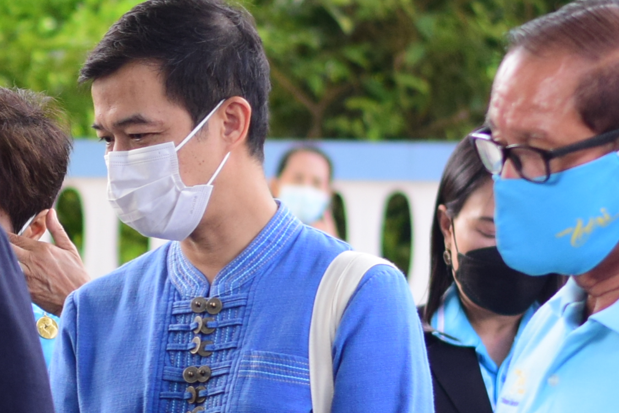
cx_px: -256
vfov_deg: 4.6
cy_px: 431
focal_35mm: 300
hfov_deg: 6.8
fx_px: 5159
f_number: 2.8
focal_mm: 50
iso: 400
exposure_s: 1/500
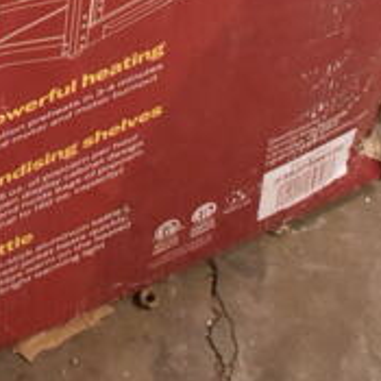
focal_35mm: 146
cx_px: -20
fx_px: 1818
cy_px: -413
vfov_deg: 10.8
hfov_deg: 11.8
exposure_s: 1/125
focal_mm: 22
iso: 4000
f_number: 3.8
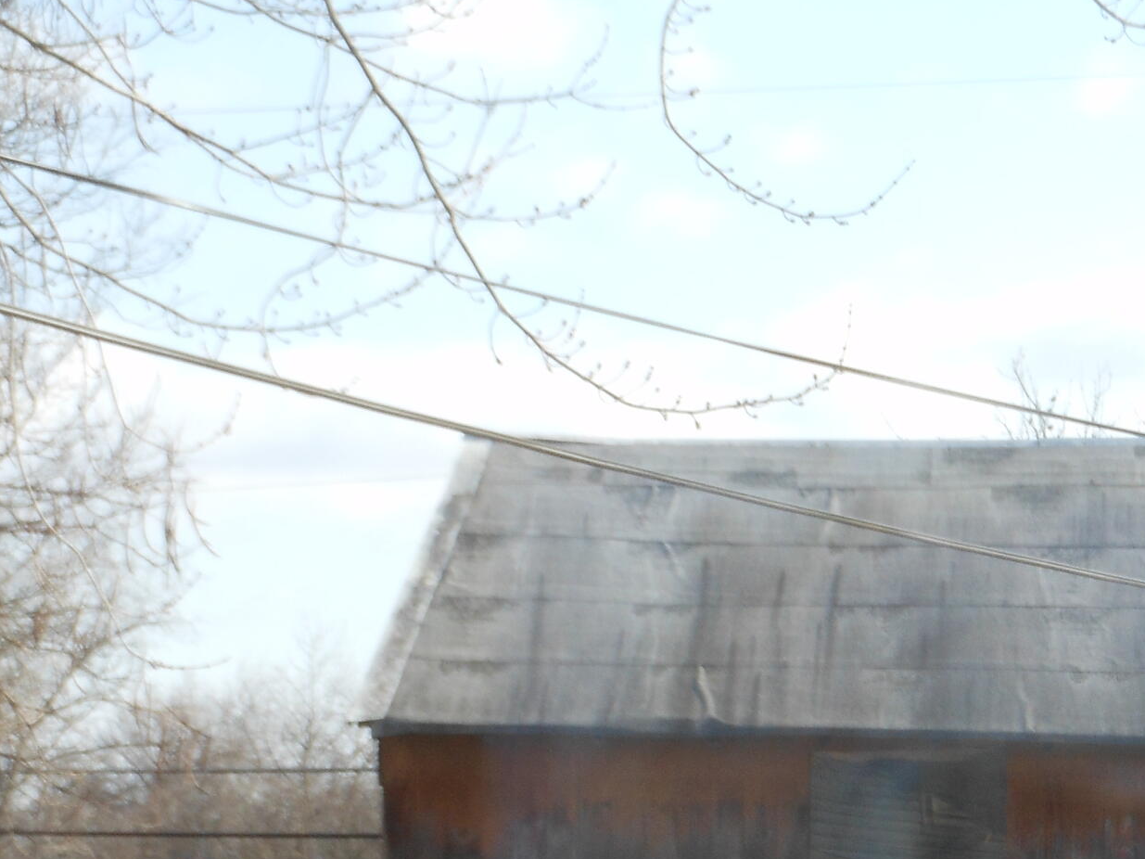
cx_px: 1285
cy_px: 891
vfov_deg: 9.6
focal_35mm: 153
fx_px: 5060
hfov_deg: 12.7
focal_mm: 11.2
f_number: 5
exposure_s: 1/160
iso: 80
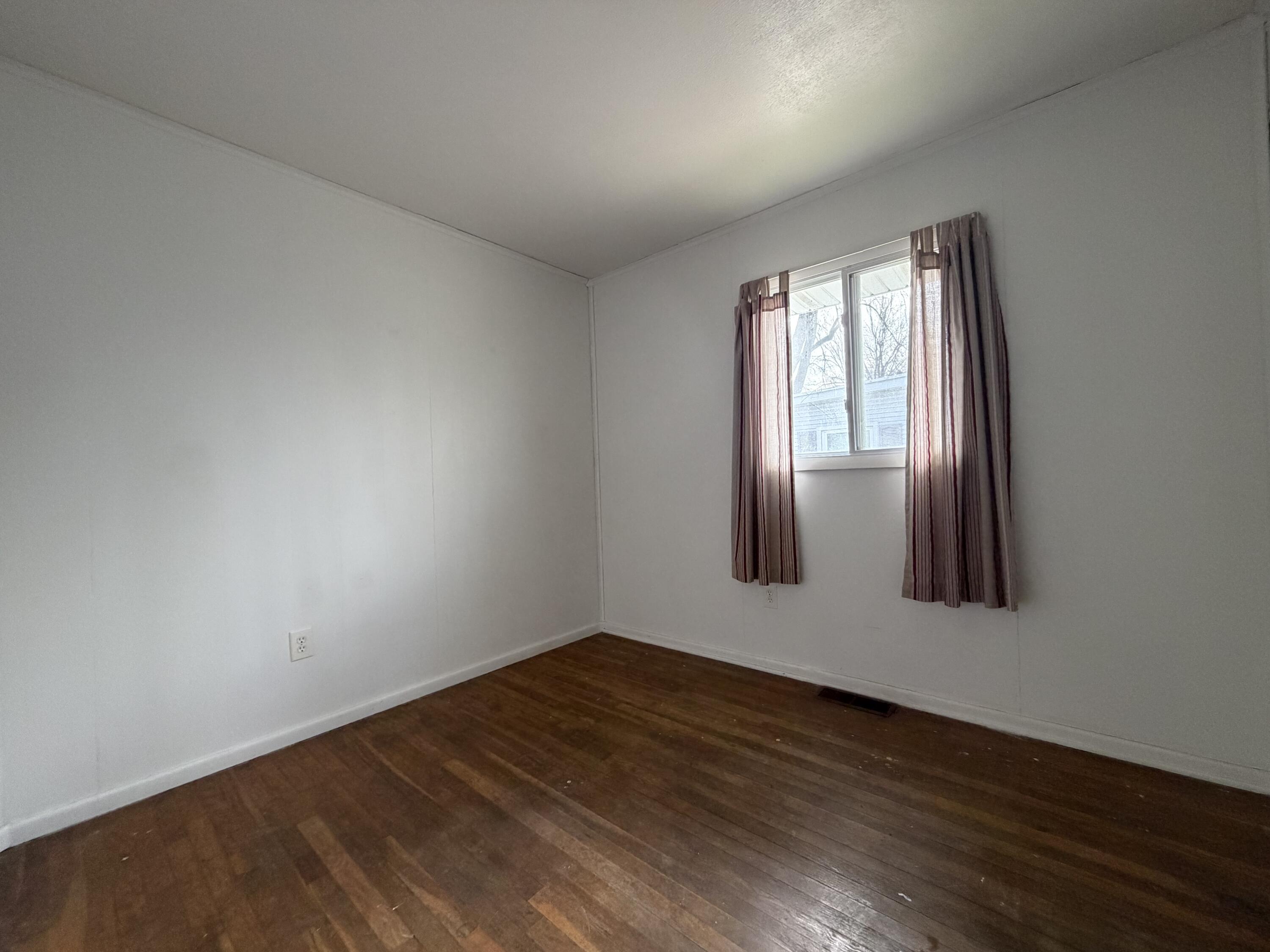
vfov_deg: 85.7
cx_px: 635
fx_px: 514
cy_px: 476
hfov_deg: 102.1
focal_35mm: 14
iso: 320
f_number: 2.2
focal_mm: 2.22
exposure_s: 1/60
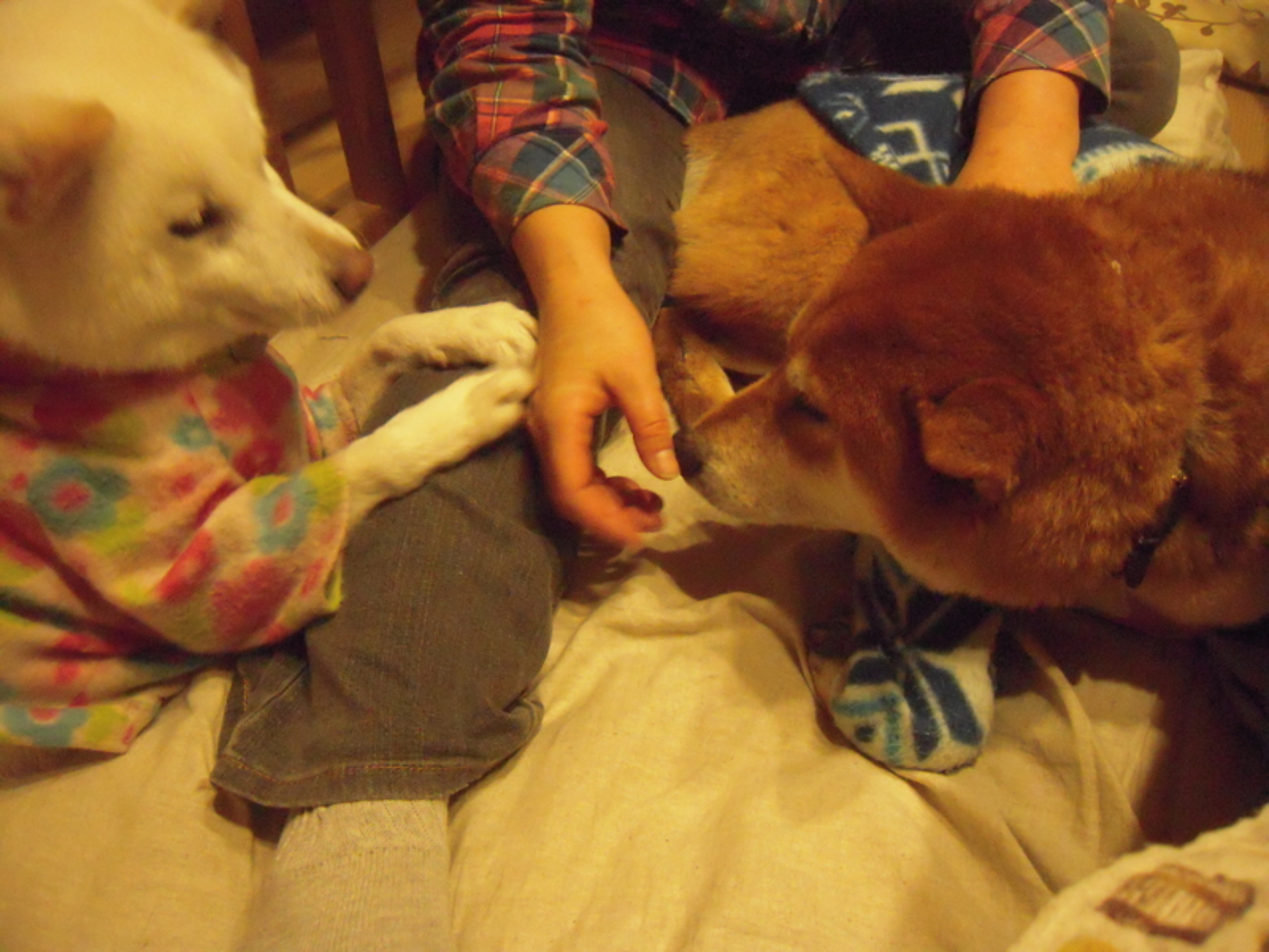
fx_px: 1026
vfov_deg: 49.7
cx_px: 634
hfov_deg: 63.4
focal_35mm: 28
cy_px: 476
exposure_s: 1/40
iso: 1600
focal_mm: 5
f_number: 2.7
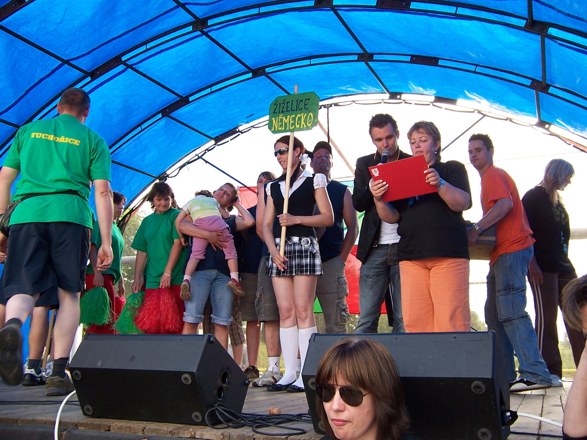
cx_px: 294
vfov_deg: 42.9
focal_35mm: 33
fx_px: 560
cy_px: 220
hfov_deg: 55.4
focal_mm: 5.5
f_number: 3.4
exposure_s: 1/90
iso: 80
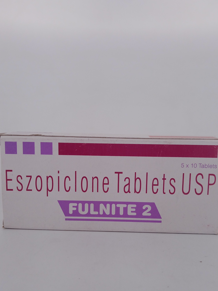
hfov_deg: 41.8
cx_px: 111
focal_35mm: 34
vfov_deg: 53.7
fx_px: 286
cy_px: 169
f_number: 2.2
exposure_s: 1/182
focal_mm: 3.43
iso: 100
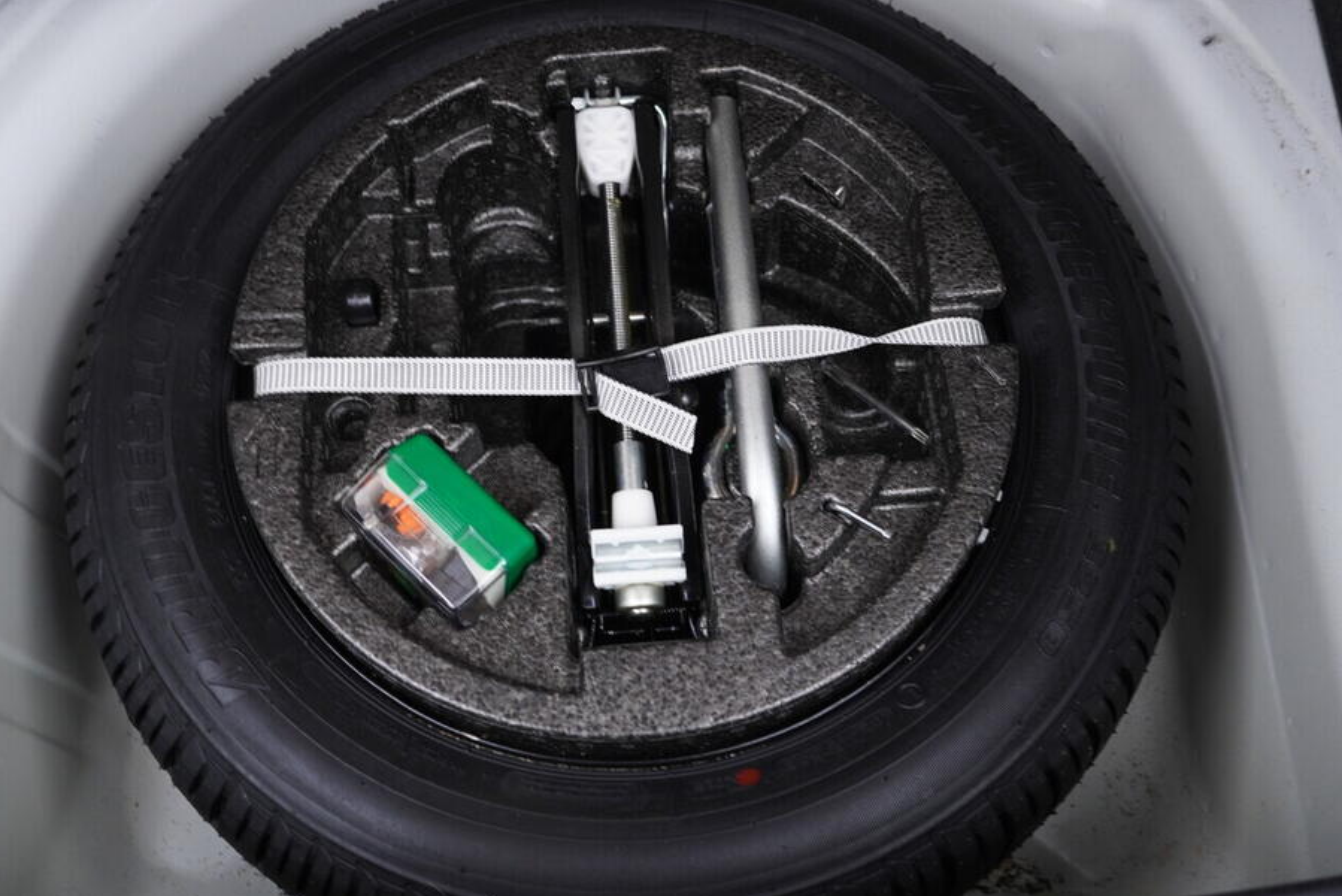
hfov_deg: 47.4
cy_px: 423
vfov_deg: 32.6
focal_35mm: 41
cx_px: 628
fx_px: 1529
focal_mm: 24
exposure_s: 1/40
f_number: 2.8
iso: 320
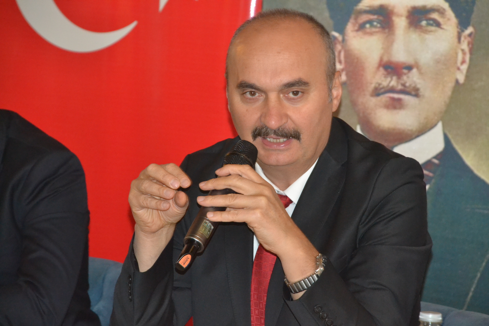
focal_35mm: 188
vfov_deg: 7.3
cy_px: 163
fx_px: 2547
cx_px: 244
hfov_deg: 11.0
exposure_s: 1/60
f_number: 5.6
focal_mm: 125
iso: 3200
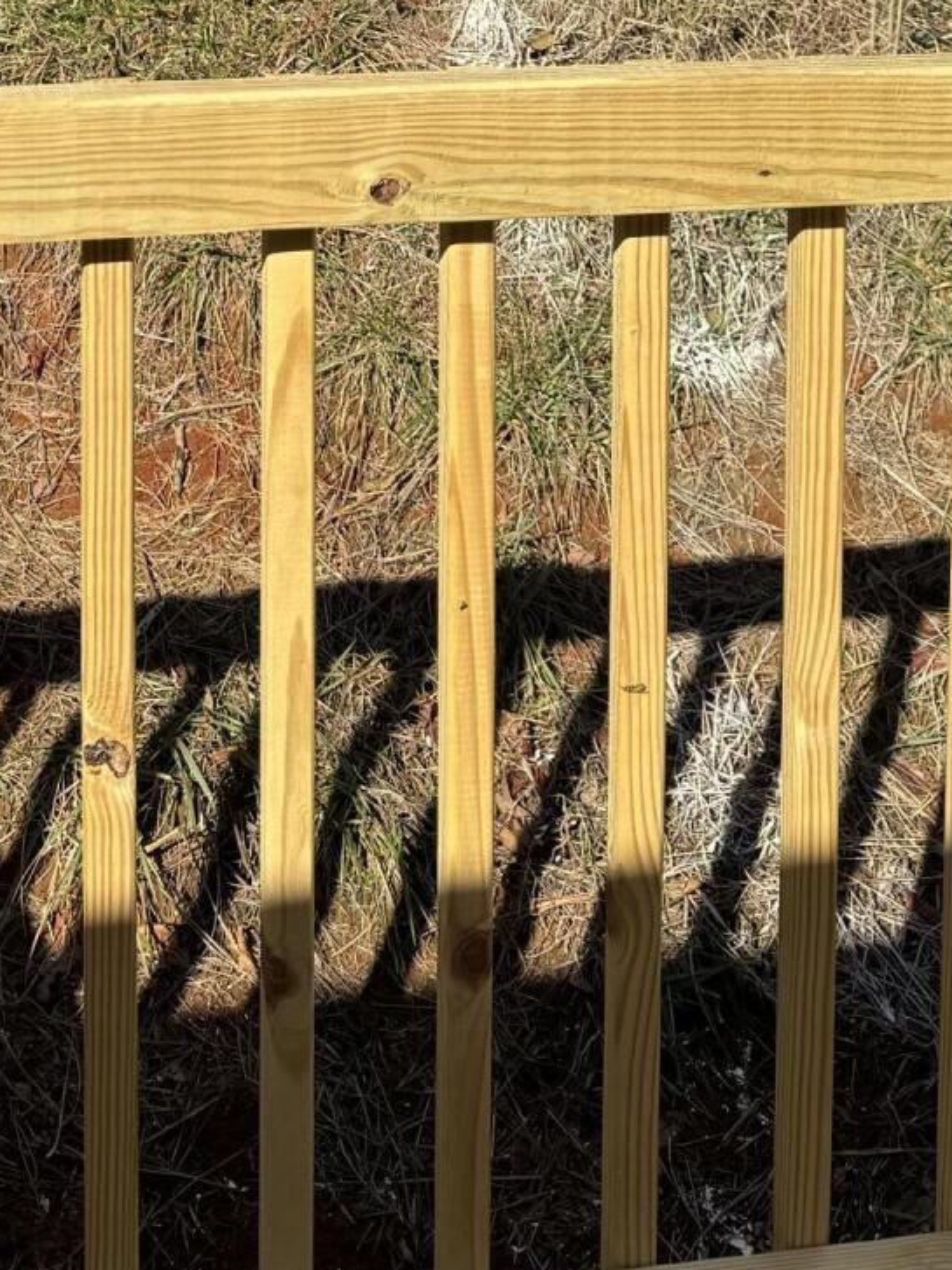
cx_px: 269
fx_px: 2421
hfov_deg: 22.1
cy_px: -297
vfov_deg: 25.9
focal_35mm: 66
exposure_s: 1/4310
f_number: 1.78
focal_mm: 6.76
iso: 80
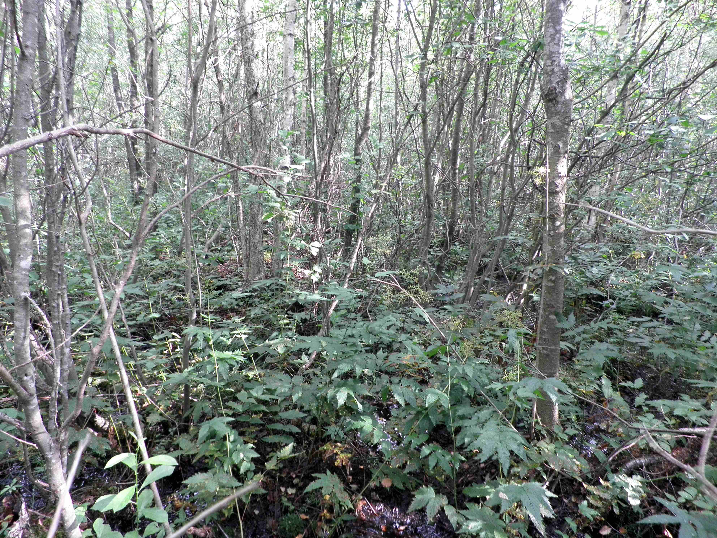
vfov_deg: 56.8
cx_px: 358
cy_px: 269
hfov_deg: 71.6
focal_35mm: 24
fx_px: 497
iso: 160
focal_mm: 4.3
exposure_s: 1/30
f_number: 3.3
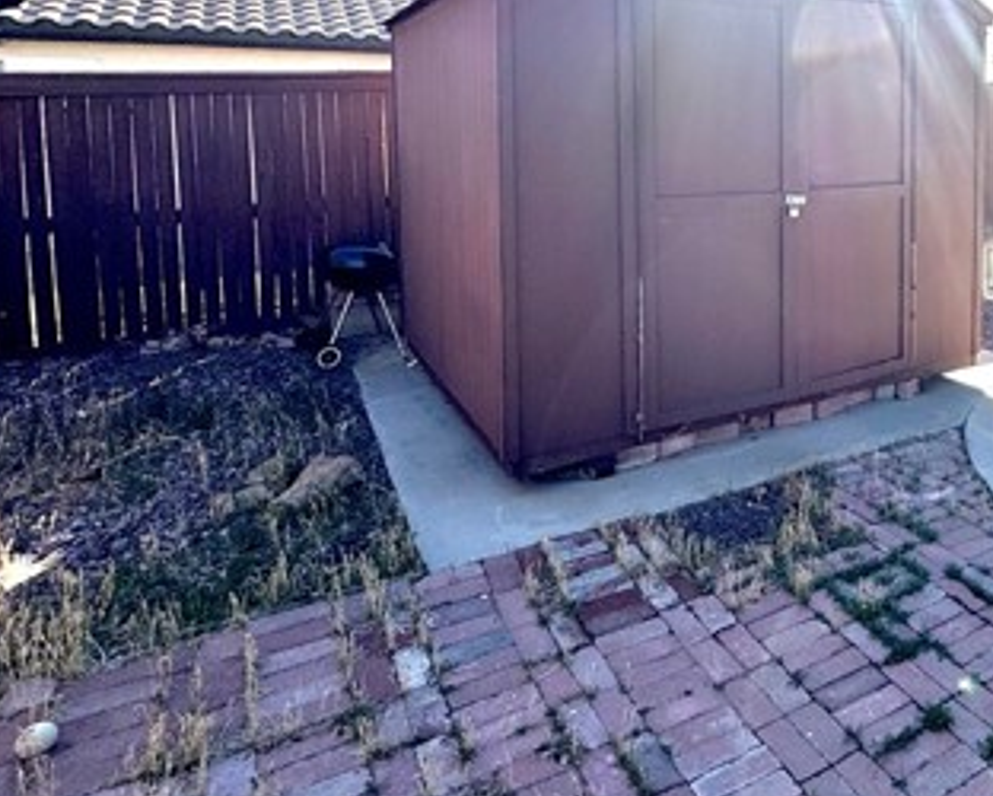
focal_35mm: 28
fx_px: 823
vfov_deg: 49.0
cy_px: 175
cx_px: 869
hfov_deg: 55.1
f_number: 2.2
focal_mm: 2.22
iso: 50
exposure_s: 1/1217
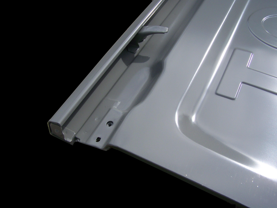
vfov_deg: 37.7
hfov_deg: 49.0
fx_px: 304
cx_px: 138
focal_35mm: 38
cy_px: 104
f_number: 4
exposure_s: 1/640
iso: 64
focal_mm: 6.3
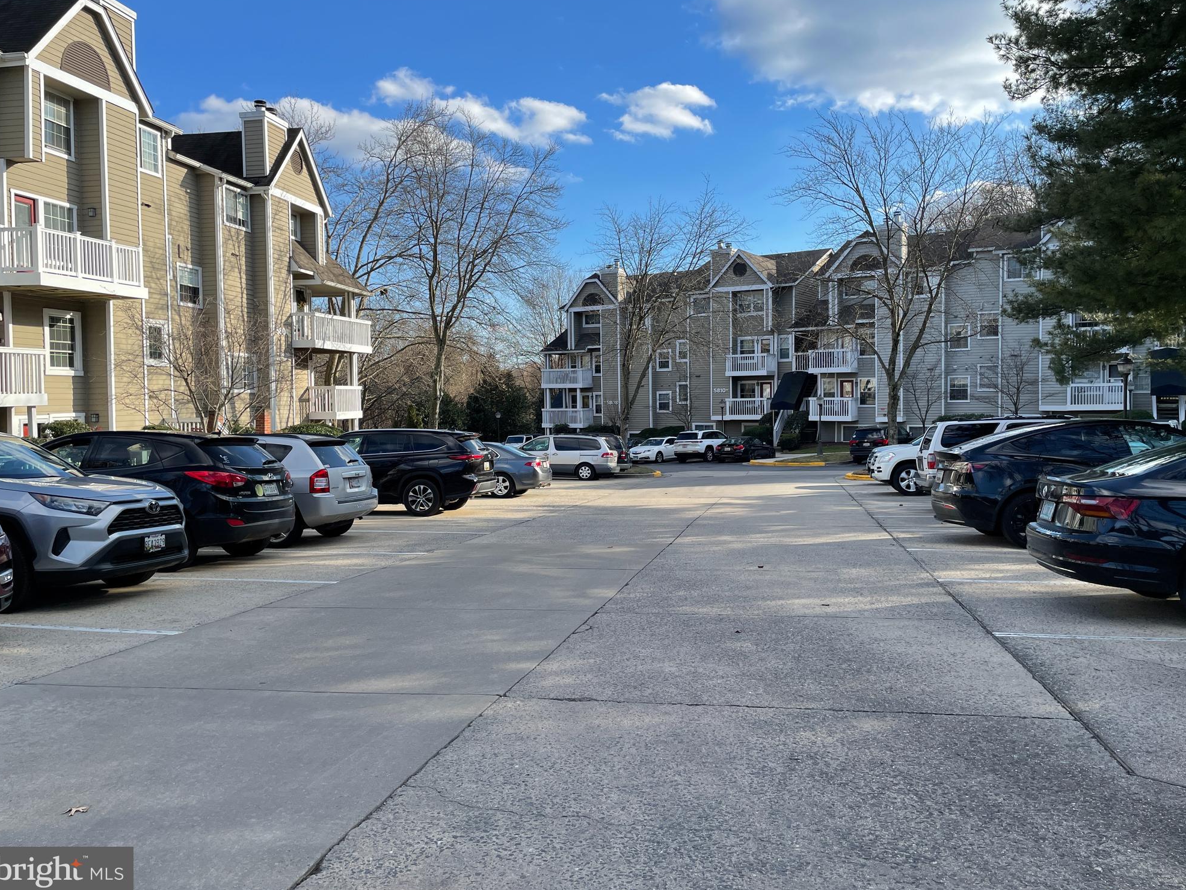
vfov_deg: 51.3
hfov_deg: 65.3
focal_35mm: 27
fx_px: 925
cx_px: 599
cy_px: 434
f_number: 1.6
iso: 32
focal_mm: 4.2
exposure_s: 1/1916
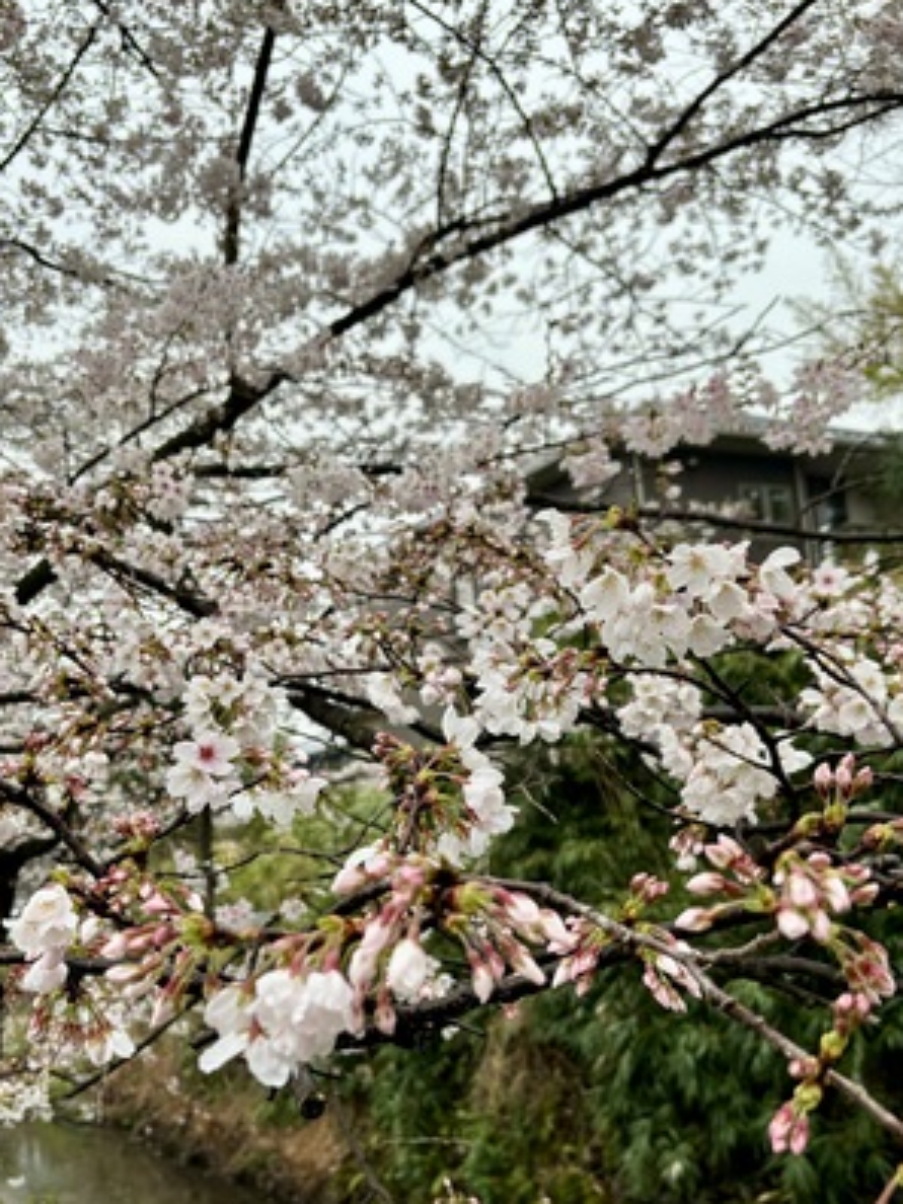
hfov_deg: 40.6
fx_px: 1217
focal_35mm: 35
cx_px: 401
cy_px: 722
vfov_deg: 52.3
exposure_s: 1/716
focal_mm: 5.96
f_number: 1.6
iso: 50
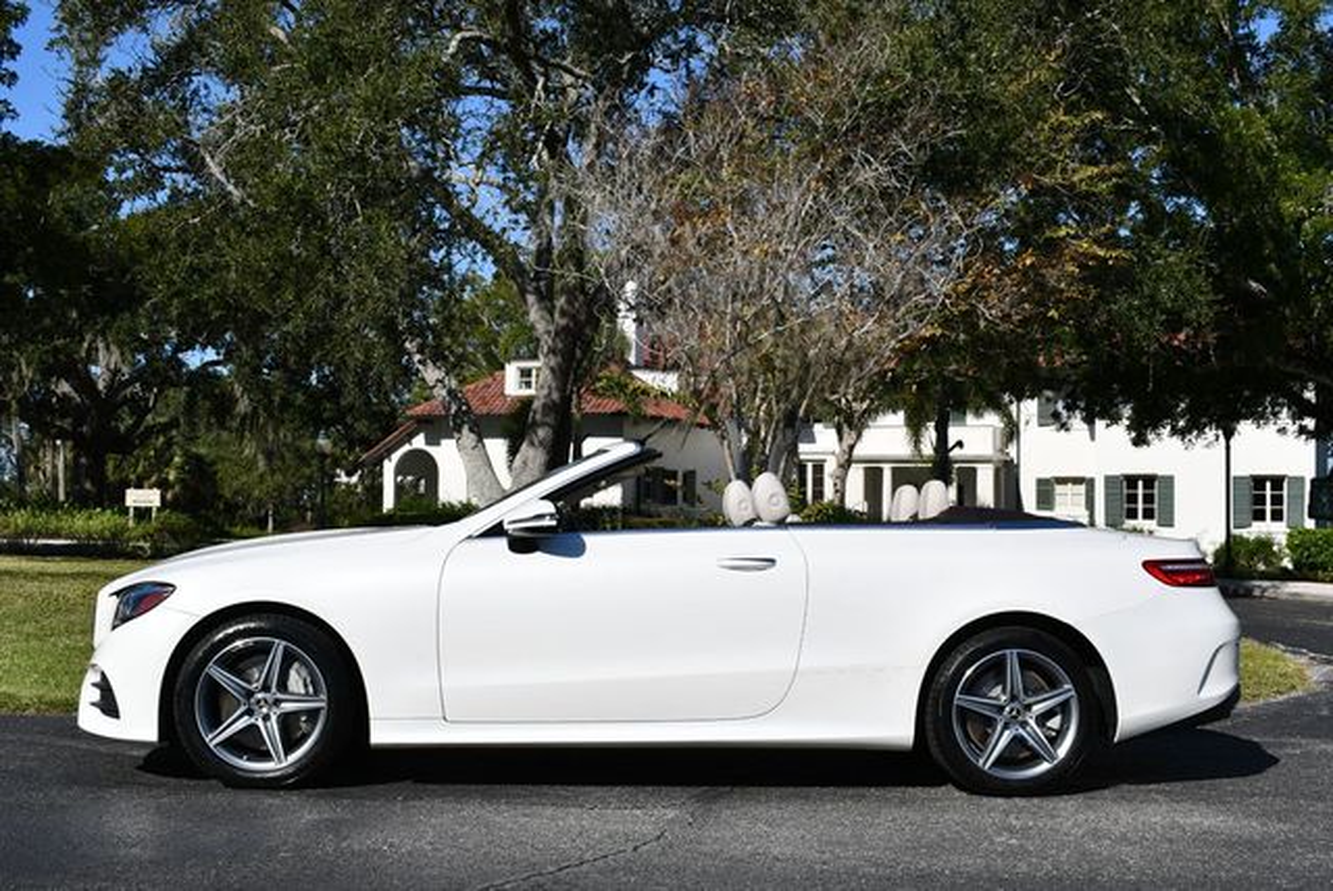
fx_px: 1631
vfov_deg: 30.6
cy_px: 446
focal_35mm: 44
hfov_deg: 44.5
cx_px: 666
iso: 100
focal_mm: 22
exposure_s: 1/400
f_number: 10
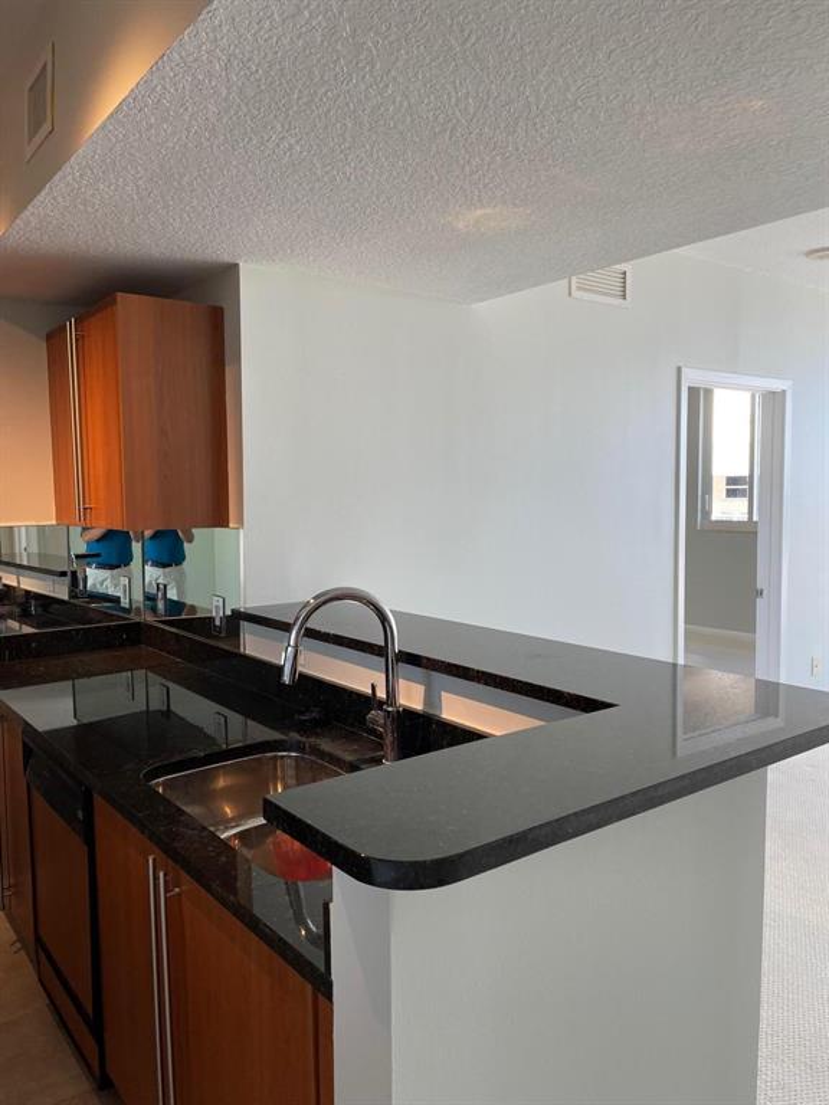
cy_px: 552
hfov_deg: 53.1
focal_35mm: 26
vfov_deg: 67.3
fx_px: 830
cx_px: 414
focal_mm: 4.2
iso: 80
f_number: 1.6
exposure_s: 1/120
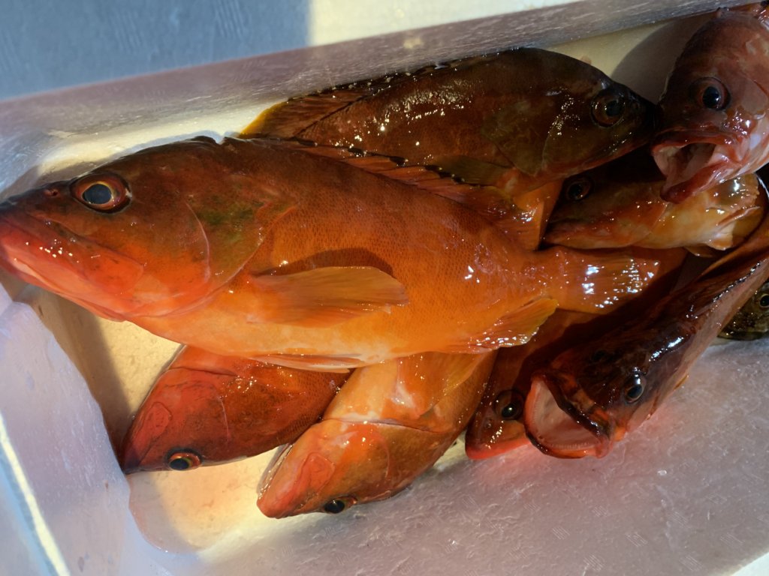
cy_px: 288
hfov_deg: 67.3
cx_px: 384
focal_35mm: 26
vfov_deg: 53.1
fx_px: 578
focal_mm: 4.25
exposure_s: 1/33
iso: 400
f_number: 1.8
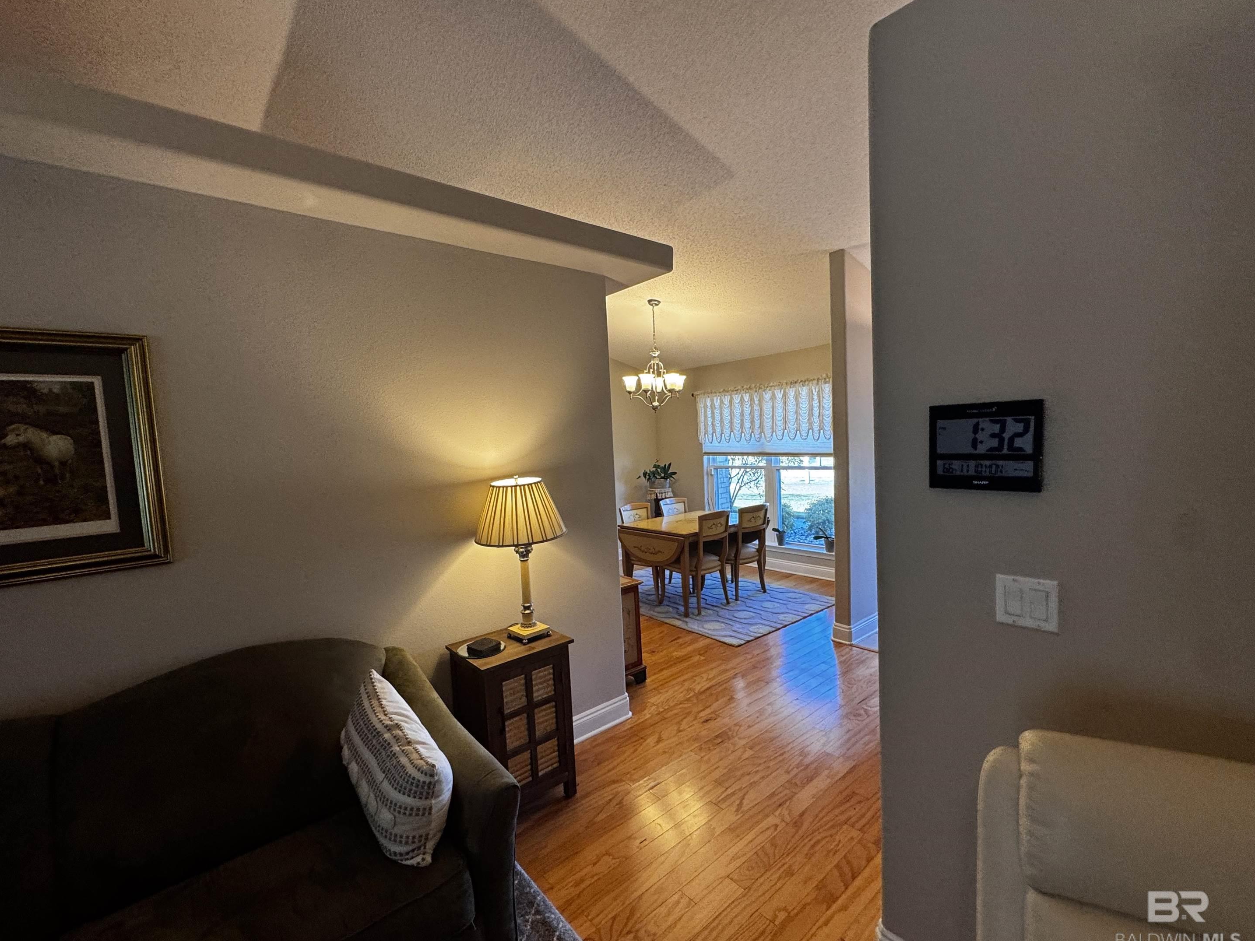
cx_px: 615
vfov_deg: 81.7
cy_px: 479
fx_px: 544
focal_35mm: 15
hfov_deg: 98.2
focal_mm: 2.22
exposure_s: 1/120
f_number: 2.2
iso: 200
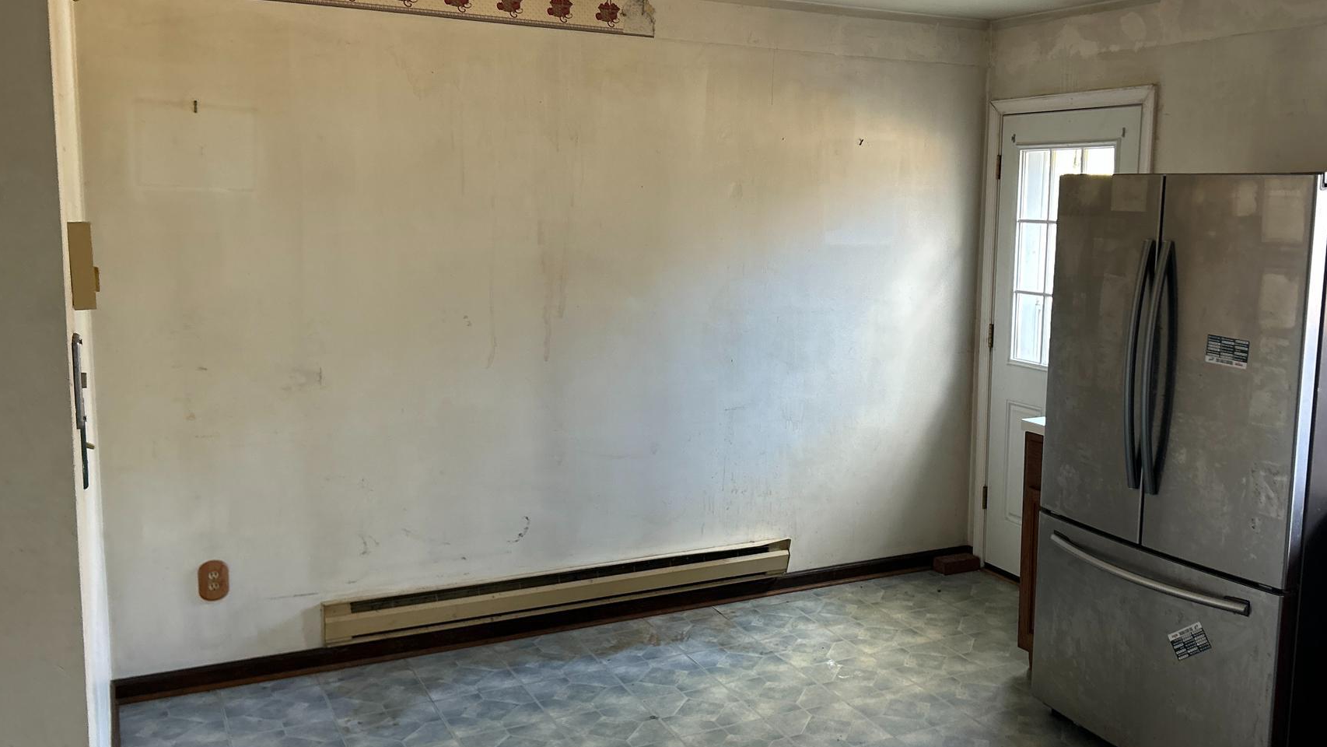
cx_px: 768
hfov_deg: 57.7
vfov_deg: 34.6
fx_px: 1196
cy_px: 348
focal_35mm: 34
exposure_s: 1/60
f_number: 1.5
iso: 160
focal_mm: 5.7
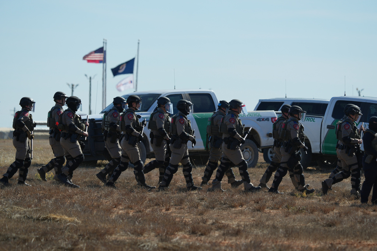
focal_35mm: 306
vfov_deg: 4.5
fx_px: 3205
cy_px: 126
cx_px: 188
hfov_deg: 6.7
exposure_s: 1/1250
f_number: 6.3
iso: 160
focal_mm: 306
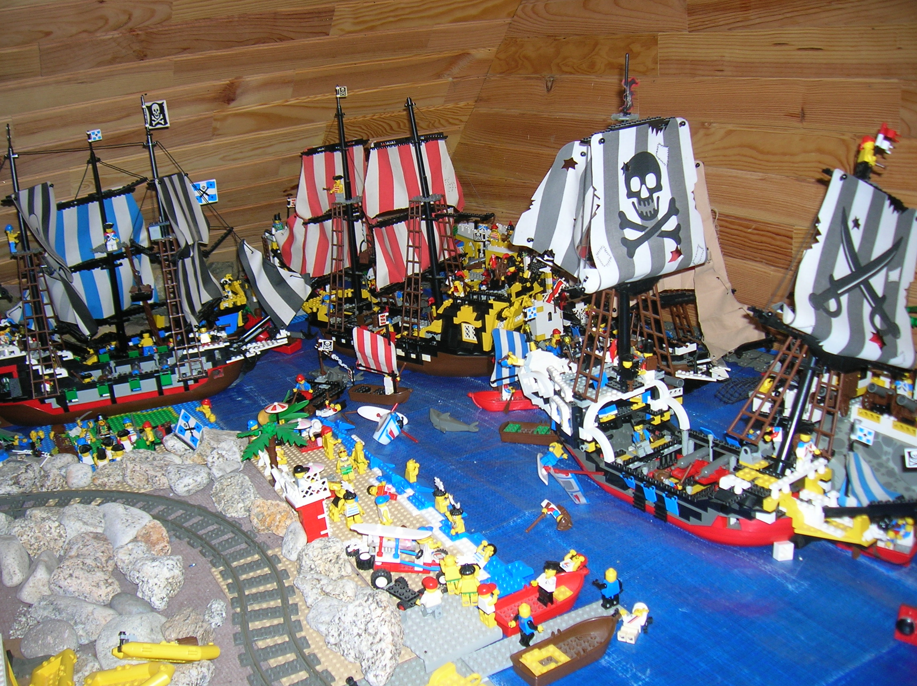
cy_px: 343
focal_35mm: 34
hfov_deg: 54.0
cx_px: 458
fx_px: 900
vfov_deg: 41.7
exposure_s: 1/60.1
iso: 50
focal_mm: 5.7
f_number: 2.9
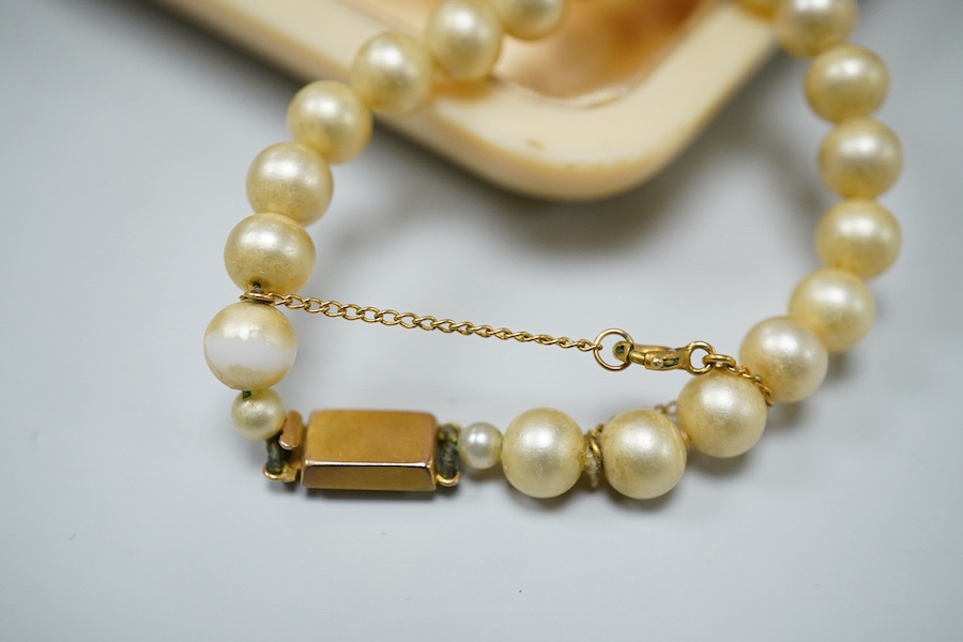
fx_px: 1204
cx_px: 482
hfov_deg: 43.6
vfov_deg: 29.9
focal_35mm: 45
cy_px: 321
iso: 2500
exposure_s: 1/500
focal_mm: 30
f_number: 7.1
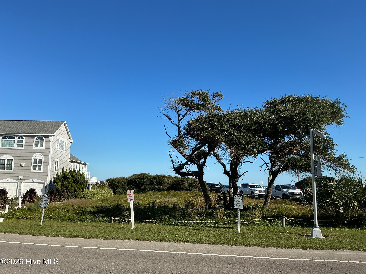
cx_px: 183
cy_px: 137
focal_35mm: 29
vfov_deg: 48.2
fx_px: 307
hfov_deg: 61.7
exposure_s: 1/2058
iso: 25
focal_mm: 3
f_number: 1.8
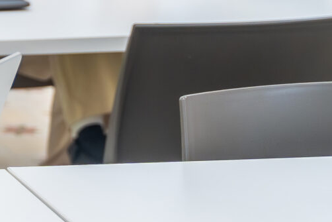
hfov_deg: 10.9
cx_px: -435
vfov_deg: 8.4
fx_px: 1500
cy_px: -7
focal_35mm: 163
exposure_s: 1/250
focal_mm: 31.9
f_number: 2.8
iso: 1000
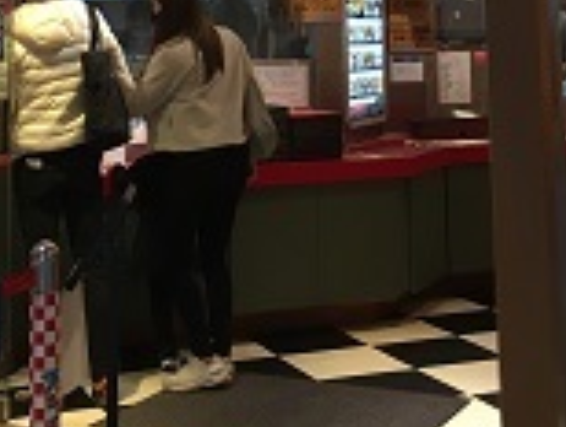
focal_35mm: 76
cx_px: 283
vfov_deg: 18.3
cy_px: -98
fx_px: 1245
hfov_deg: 25.6
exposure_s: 1/30
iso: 64
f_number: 2.2
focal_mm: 4.15
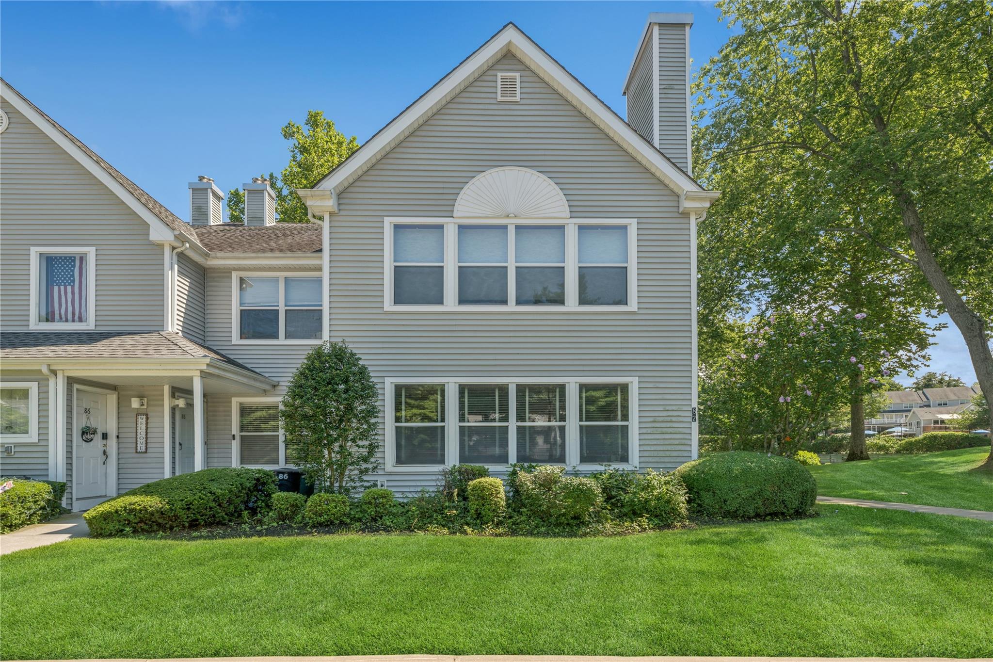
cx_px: 496
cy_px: 331
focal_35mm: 18
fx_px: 483
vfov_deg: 68.9
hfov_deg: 91.6
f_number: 11
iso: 100
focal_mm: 17.5
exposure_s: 1/50
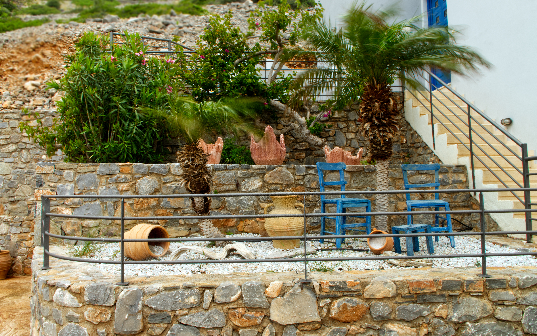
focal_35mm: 28
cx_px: 271
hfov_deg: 66.5
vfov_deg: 44.5
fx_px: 410
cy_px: 164
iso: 200
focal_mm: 18
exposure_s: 1/10
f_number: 22
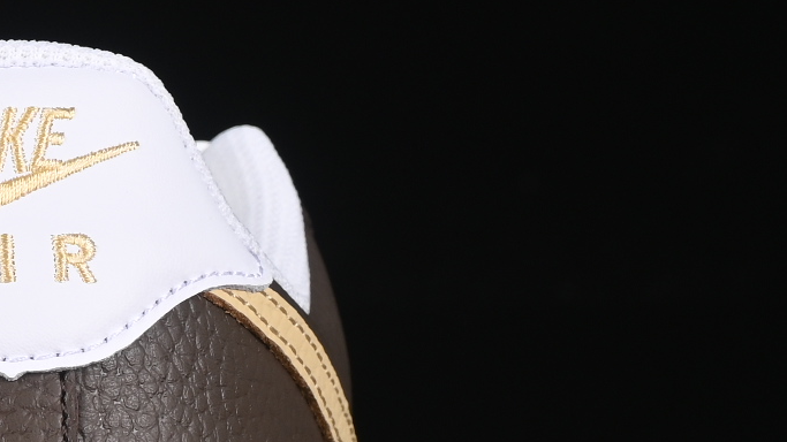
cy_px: 297
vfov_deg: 3.8
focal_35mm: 320
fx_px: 6677
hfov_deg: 6.7
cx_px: -309
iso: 160
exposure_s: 1/80
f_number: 8
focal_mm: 50
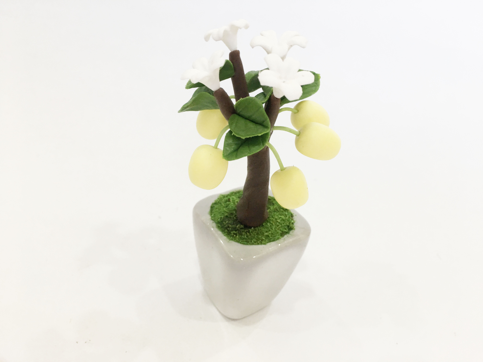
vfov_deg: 48.2
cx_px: 242
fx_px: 405
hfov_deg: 61.7
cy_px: 181
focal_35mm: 29
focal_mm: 4.15
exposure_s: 1/17
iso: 40
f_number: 2.2
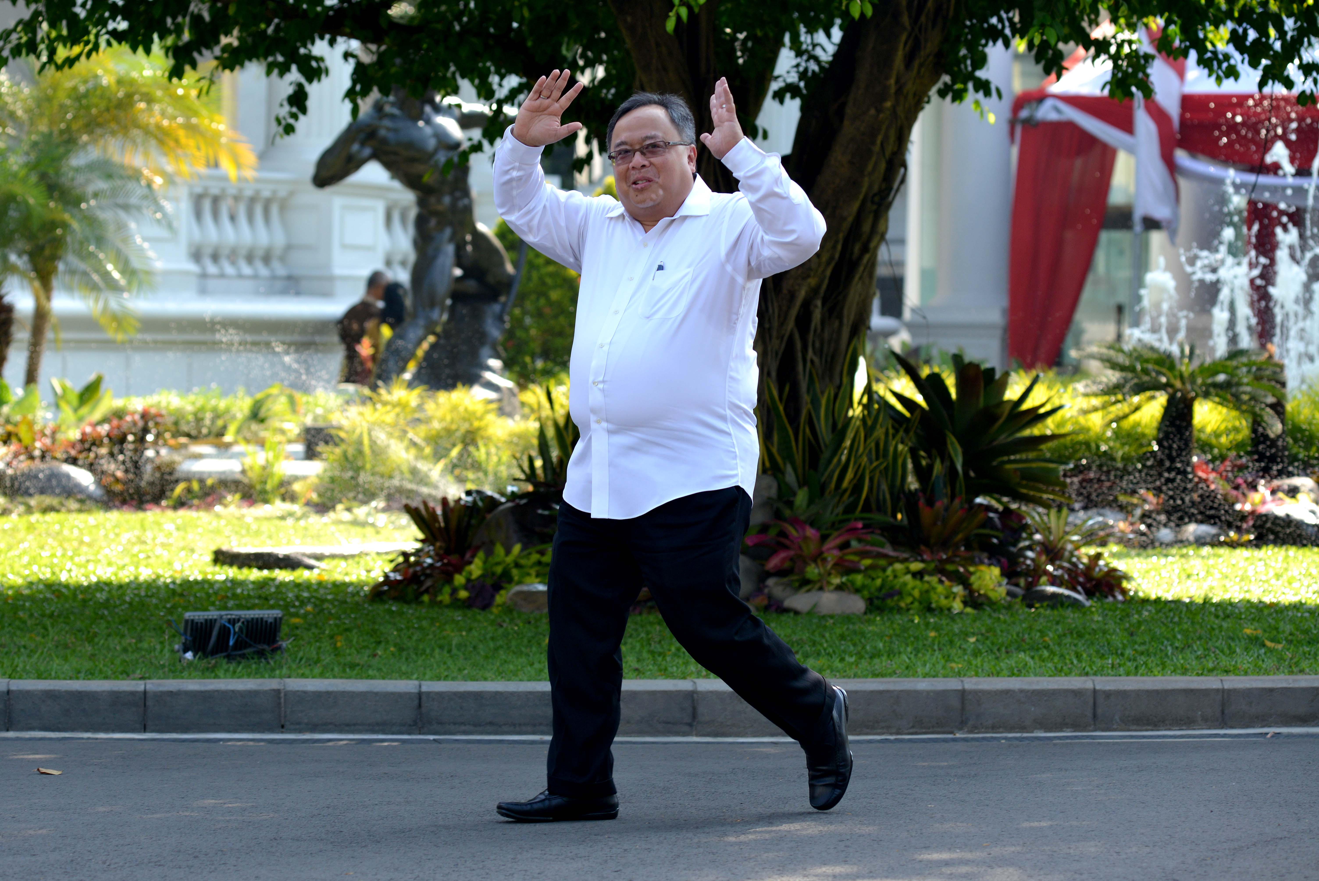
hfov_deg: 15.2
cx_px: 660
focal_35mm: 135
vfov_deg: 10.2
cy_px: 440
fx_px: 4948
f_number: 5.6
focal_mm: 135
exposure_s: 1/640
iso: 400
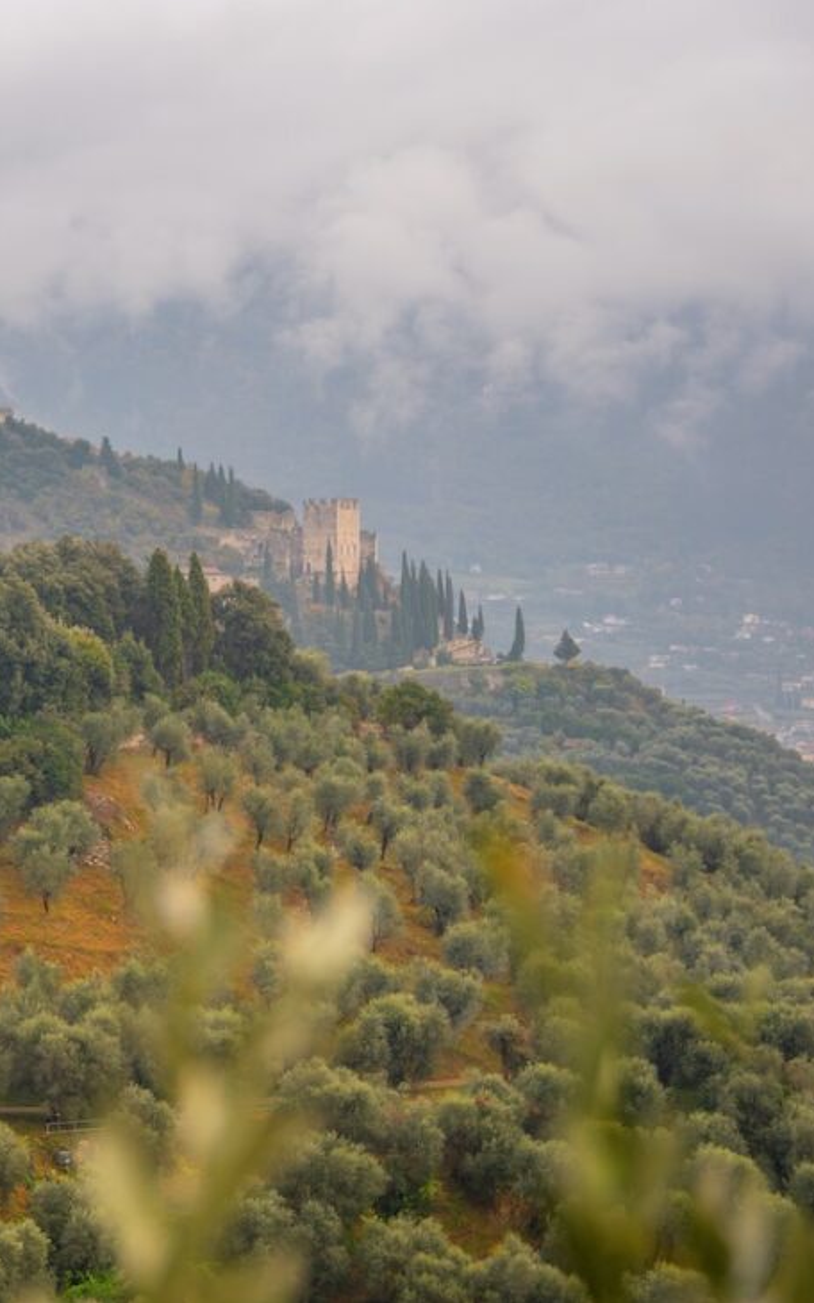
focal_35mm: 80
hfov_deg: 16.0
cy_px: 644
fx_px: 2833
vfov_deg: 25.9
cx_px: -41
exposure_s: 1/500
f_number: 2.8
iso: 100
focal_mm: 51.5
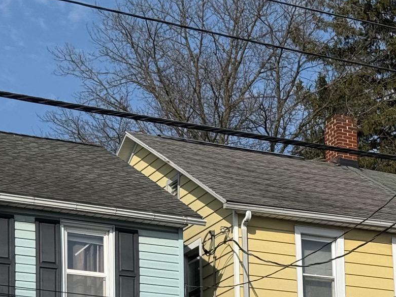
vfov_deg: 11.5
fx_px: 1441
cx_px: 418
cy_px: 372
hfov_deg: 15.3
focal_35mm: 126
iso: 64
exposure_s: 1/7143
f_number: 1.78
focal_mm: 6.76
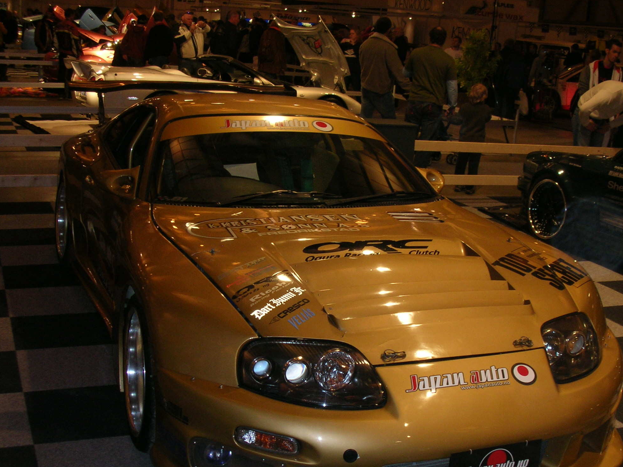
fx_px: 828
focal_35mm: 46
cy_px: 293
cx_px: 327
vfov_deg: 31.4
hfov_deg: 41.2
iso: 88
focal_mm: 5.8
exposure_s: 1/60.1
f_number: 3
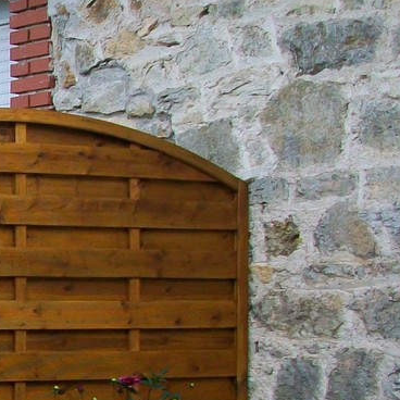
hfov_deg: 12.7
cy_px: 329
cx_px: -355
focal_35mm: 123
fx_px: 1608
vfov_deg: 14.1
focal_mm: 5.7
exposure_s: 1/200
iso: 64
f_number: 2.8
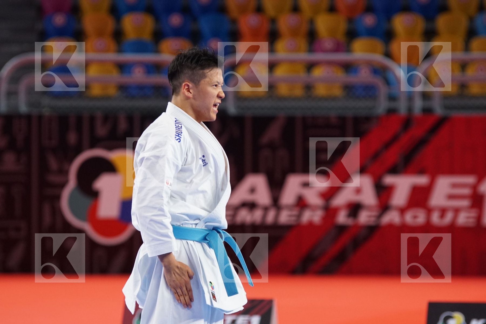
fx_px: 3240
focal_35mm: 240
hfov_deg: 8.6
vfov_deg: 5.7
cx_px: 243
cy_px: 162
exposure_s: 1/400
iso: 1000
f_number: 3.2
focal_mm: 160
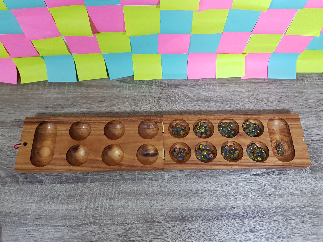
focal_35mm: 26
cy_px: 121
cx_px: 162
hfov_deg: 67.3
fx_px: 243
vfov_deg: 53.1
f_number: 1.7
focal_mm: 4.2
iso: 200
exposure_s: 1/50
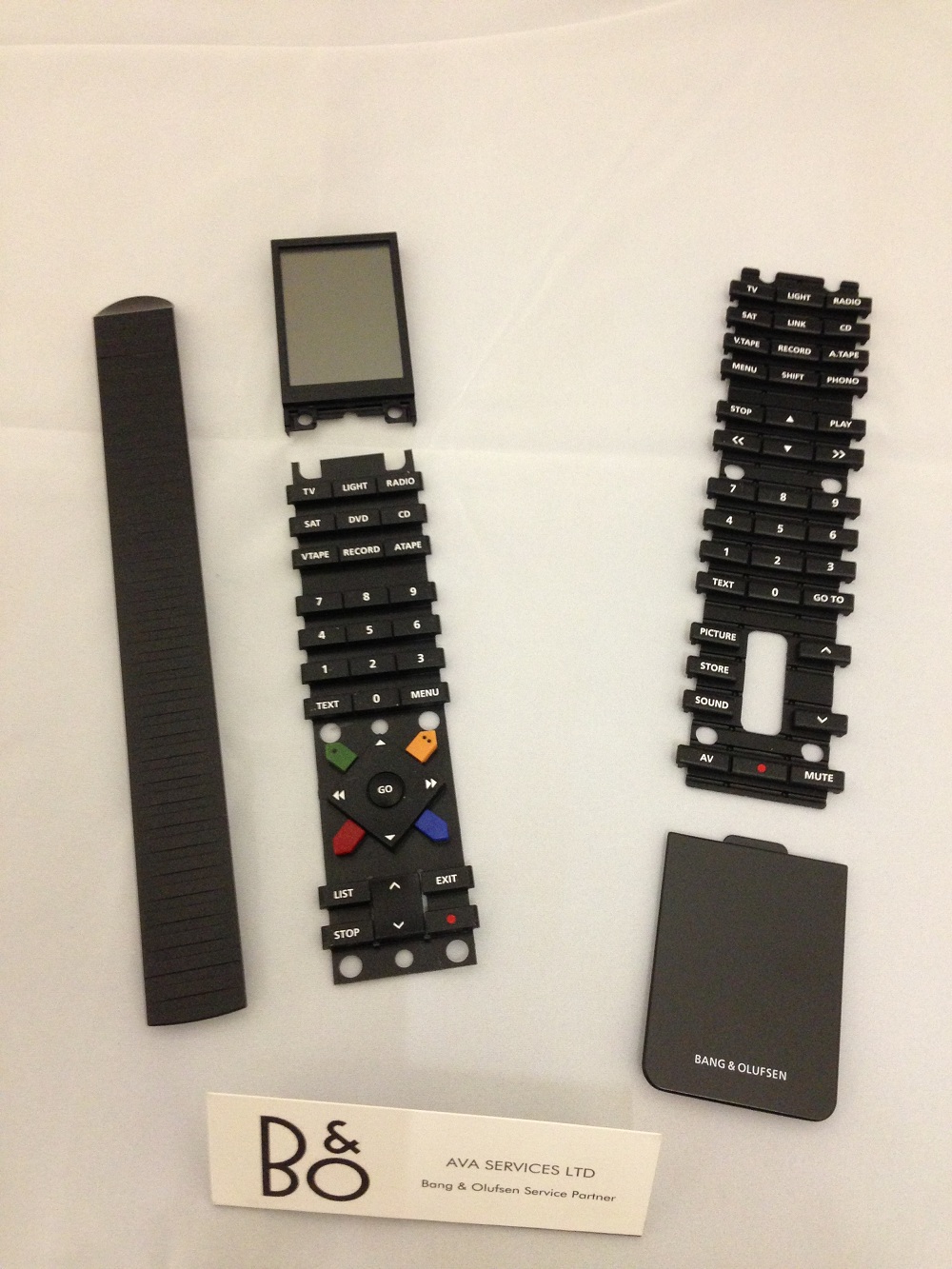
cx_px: 476
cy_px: 634
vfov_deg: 55.3
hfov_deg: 43.0
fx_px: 1210
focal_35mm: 33
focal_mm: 4.13
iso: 250
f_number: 2.4
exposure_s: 1/20
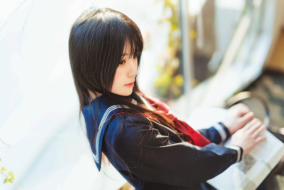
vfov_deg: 27.0
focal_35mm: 50
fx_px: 394
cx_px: 142
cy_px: 95
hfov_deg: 39.6
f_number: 1.4
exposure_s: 1/200
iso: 100
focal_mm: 50
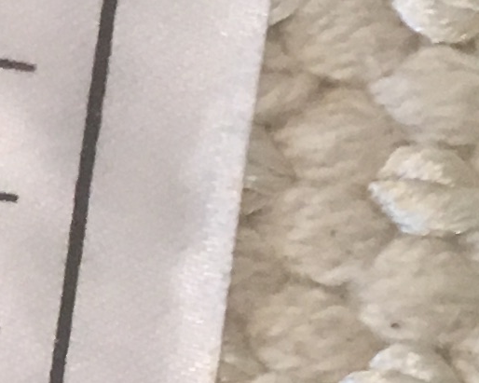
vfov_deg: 7.0
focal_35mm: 222
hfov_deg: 8.2
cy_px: 208
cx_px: -561
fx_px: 3147
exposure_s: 1/30
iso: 80
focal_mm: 4.15
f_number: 2.2
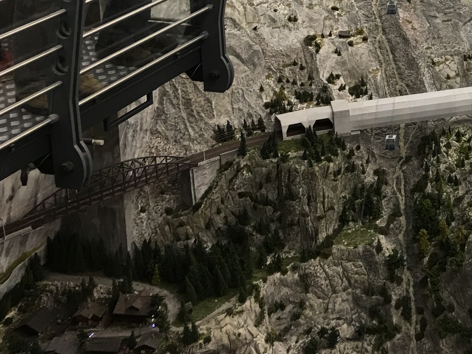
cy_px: -73
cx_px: 582
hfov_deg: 23.8
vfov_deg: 18.8
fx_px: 1009
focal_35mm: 74
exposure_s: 1/33
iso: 32
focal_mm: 4.15
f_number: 2.2
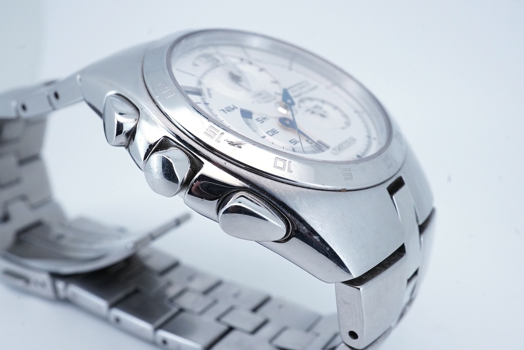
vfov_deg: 29.9
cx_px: 262
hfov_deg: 43.6
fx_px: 655
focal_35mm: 45
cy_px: 175
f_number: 22
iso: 2500
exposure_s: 1/1600
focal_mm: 30
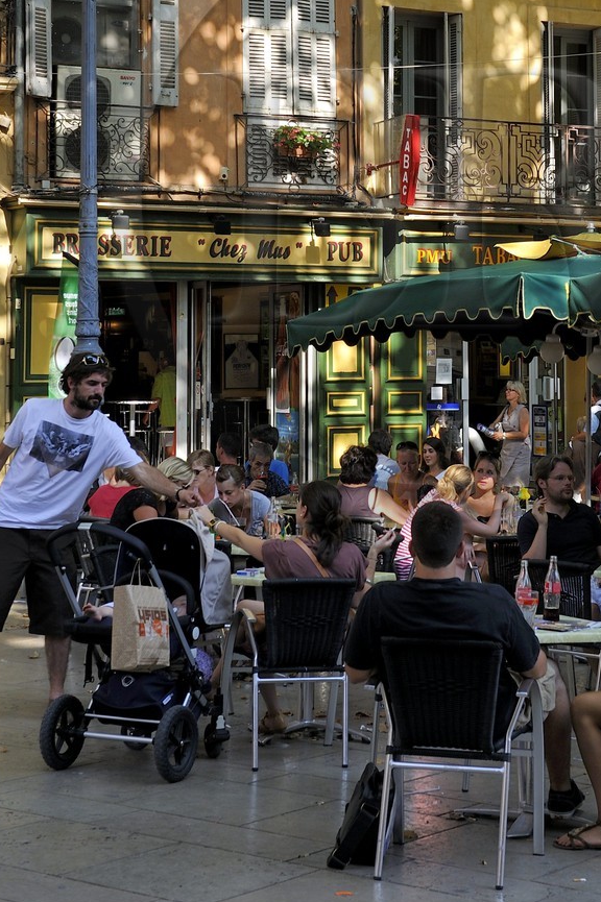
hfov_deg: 18.3
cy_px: 198
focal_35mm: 74
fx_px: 1854
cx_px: 430
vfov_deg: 26.9
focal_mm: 40
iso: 200
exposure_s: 1/125
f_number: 6.3
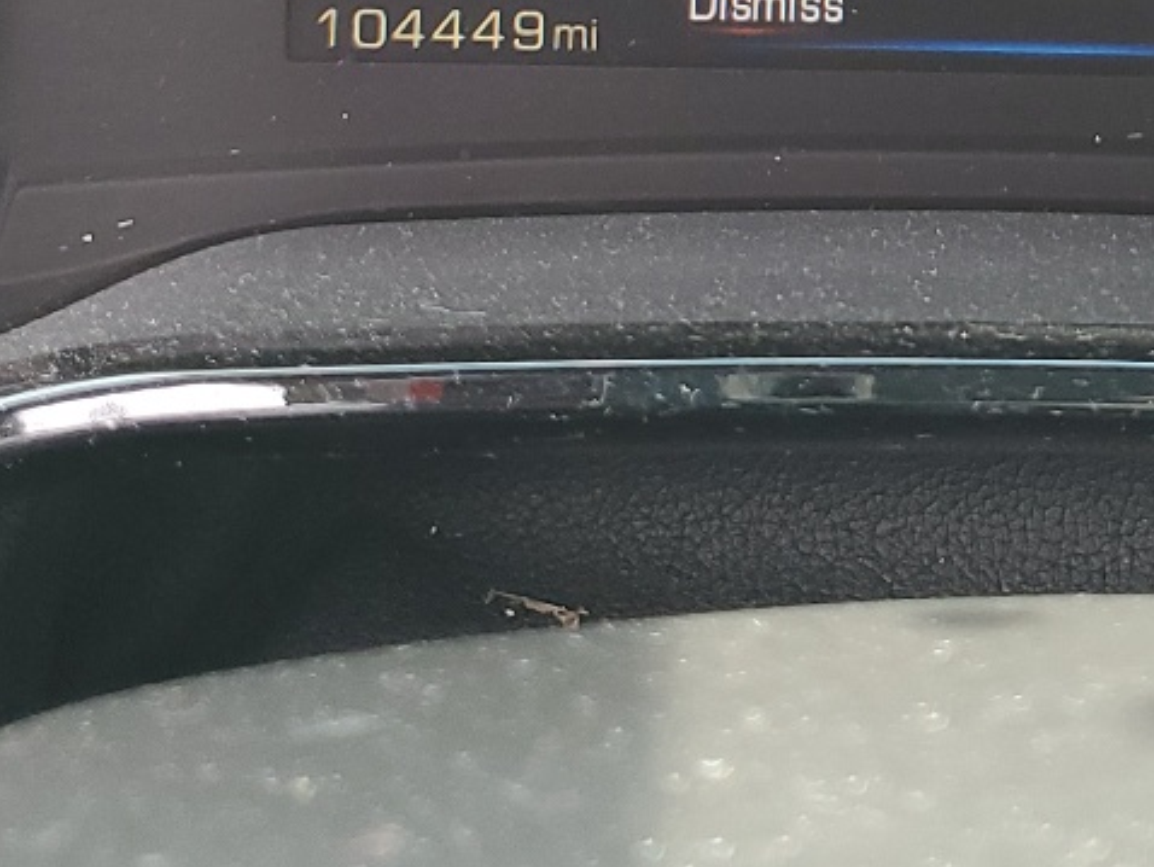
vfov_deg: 15.5
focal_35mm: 87
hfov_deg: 22.0
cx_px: 1024
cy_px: -485
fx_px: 2902
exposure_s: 1/120
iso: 67
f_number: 1.5
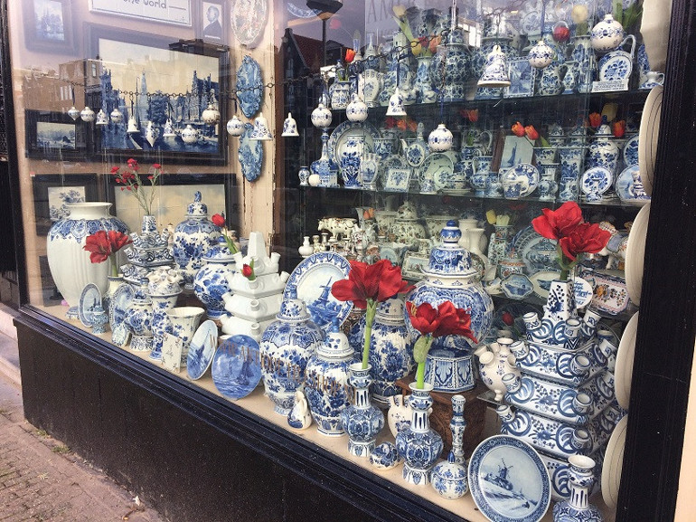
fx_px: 583
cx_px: 348
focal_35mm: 29
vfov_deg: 48.2
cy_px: 261
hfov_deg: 61.7
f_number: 2.2
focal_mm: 4.15
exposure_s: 1/402
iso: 32
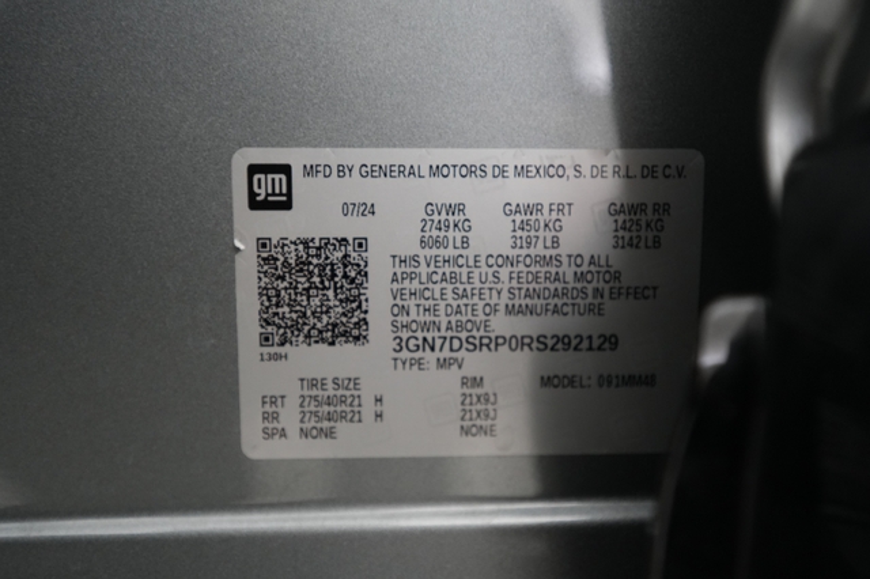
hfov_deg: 65.5
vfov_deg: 46.4
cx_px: 435
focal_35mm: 28
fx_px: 676
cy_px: 290
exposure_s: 1/60
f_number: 2.8
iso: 3200
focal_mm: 28
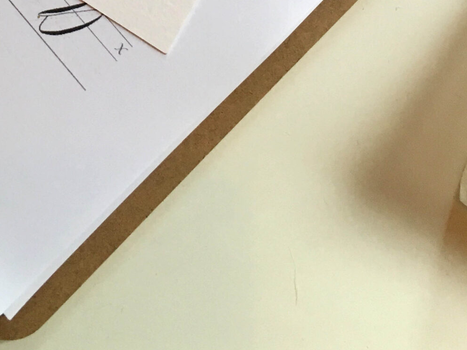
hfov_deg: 25.0
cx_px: 26
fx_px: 1012
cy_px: -202
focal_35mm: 75
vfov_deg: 17.3
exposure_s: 1/33
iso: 50
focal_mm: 4.15
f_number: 2.2
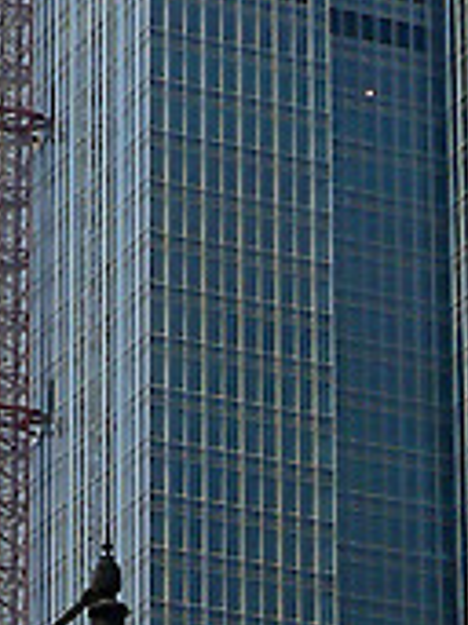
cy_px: 625
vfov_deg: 7.8
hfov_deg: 5.9
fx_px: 4548
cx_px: 97
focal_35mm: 252
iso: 80
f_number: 5.6
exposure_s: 1/500
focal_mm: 8
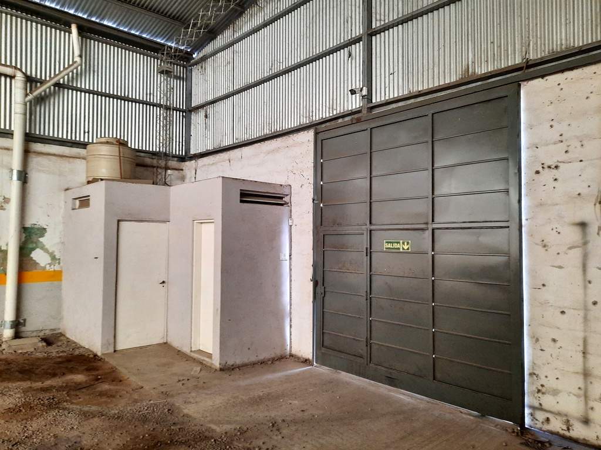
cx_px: 300
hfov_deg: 69.4
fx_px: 434
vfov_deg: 54.9
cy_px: 225
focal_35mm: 25
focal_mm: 4.6
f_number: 2
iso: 320
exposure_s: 1/33
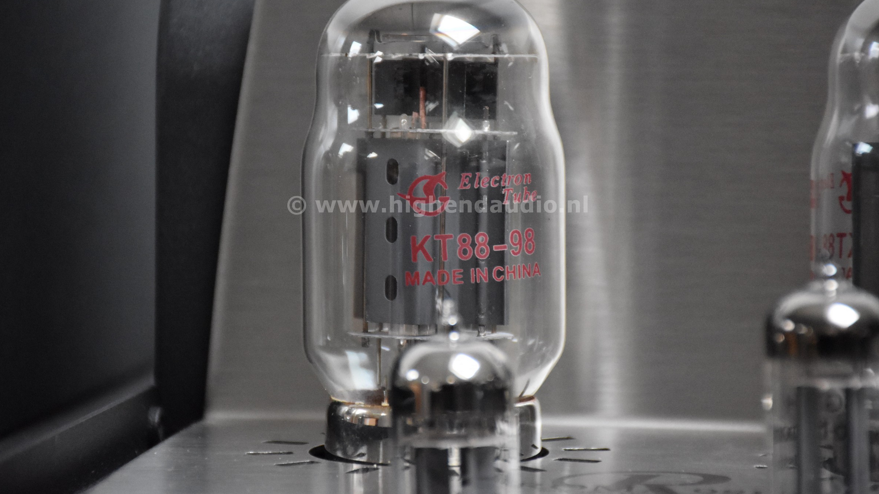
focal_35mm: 221
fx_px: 5151
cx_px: 438
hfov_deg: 9.8
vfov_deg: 5.5
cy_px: 204
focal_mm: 140
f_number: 5.6
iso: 5000
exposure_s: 1/125
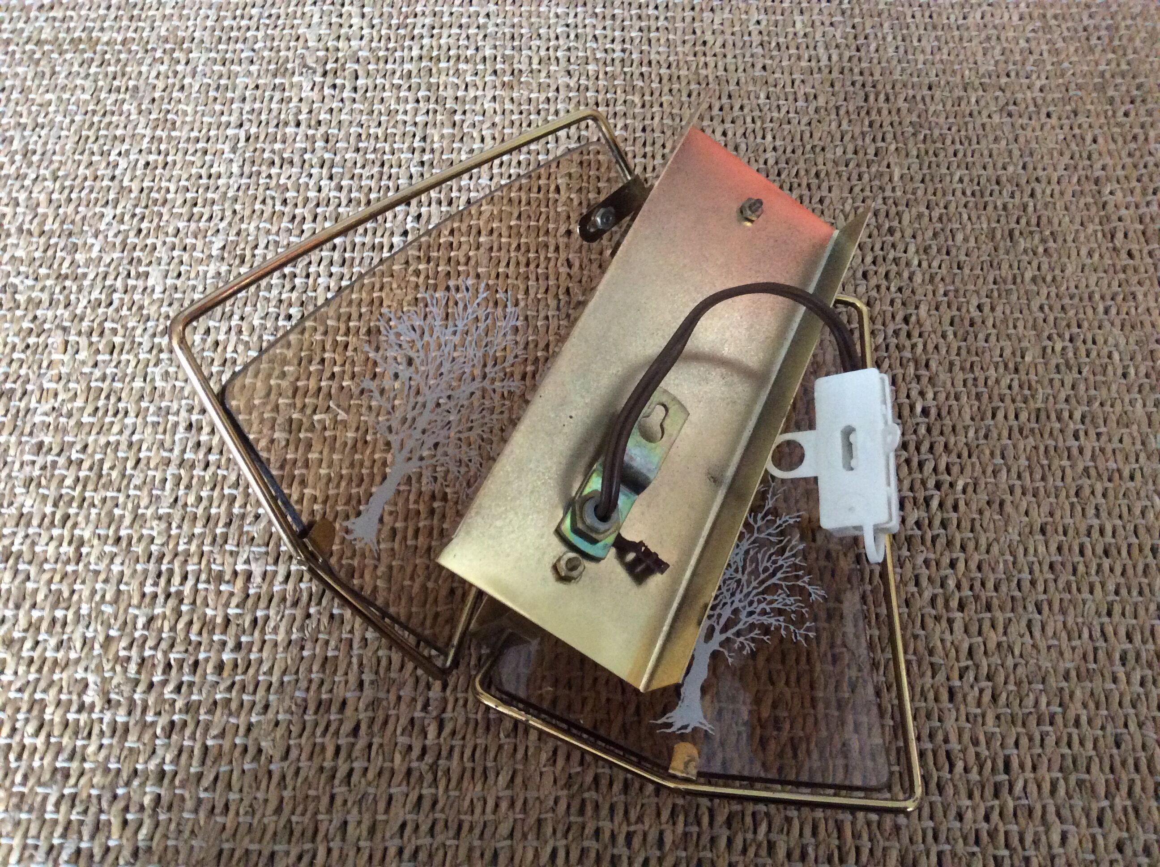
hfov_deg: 56.9
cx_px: 580
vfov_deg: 44.1
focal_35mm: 32
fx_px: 1071
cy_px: 434
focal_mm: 3.3
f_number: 2.4
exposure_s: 1/17
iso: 320
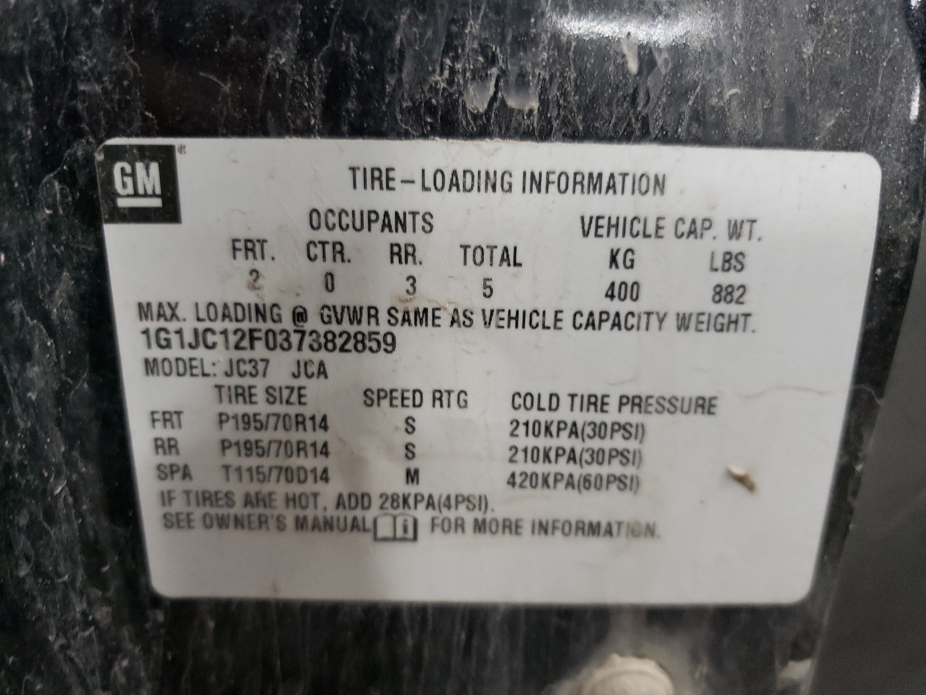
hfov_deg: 67.3
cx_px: 463
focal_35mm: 26
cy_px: 348
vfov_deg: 53.1
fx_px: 696
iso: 351
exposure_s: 1/60.2
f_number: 1.5
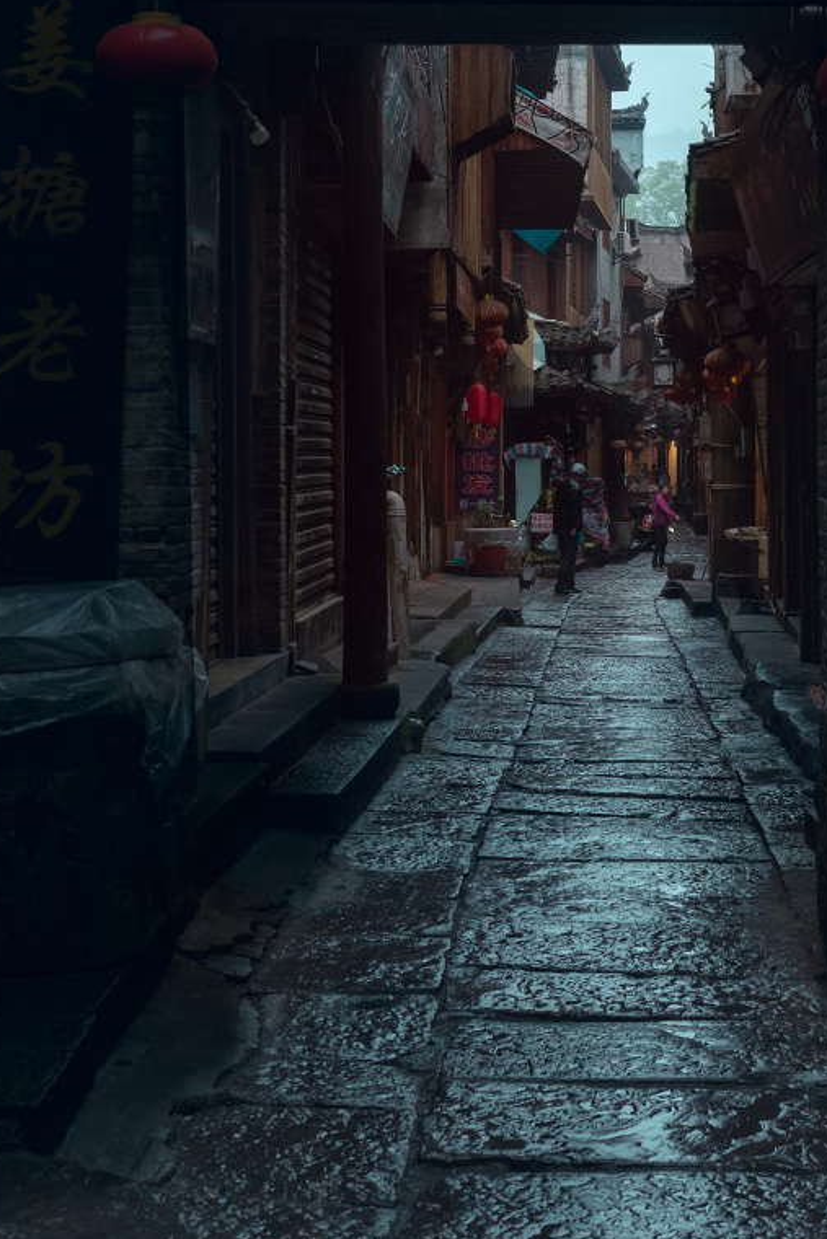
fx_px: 2066
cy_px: 385
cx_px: 551
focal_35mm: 60
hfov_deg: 22.5
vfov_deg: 33.0
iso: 1600
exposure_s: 1/60
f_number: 4
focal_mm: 38
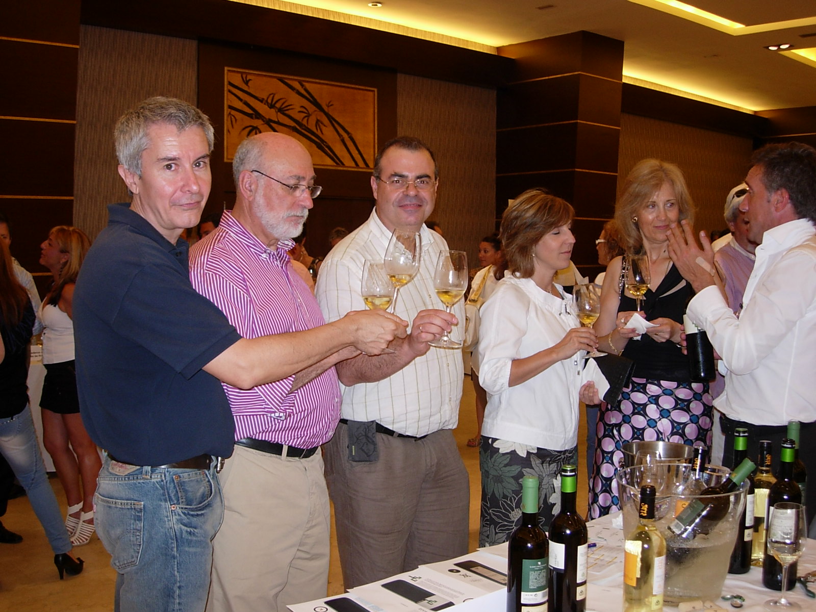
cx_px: 408
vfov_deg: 37.7
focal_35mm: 38
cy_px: 306
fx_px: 896
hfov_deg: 49.0
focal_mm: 7.8
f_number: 2.8
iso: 79
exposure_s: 1/64
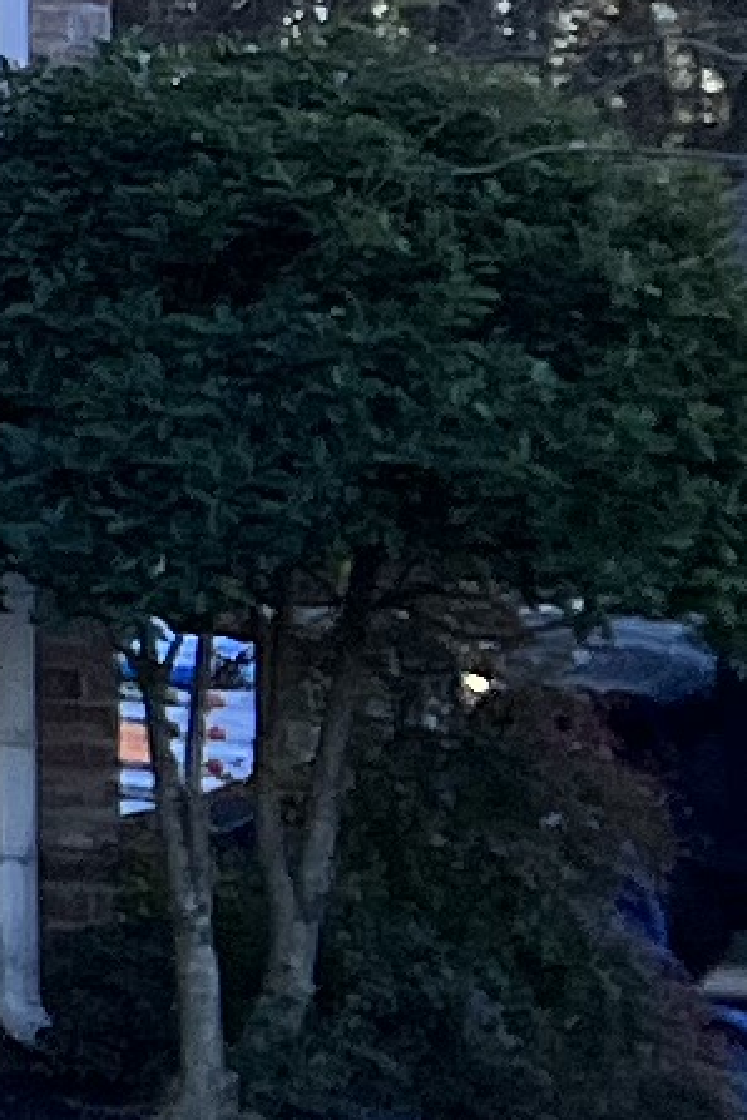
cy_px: -514
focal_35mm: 244
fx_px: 7594
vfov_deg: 8.3
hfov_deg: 4.1
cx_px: -4249
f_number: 1.5
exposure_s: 1/2083
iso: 50
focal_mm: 5.7
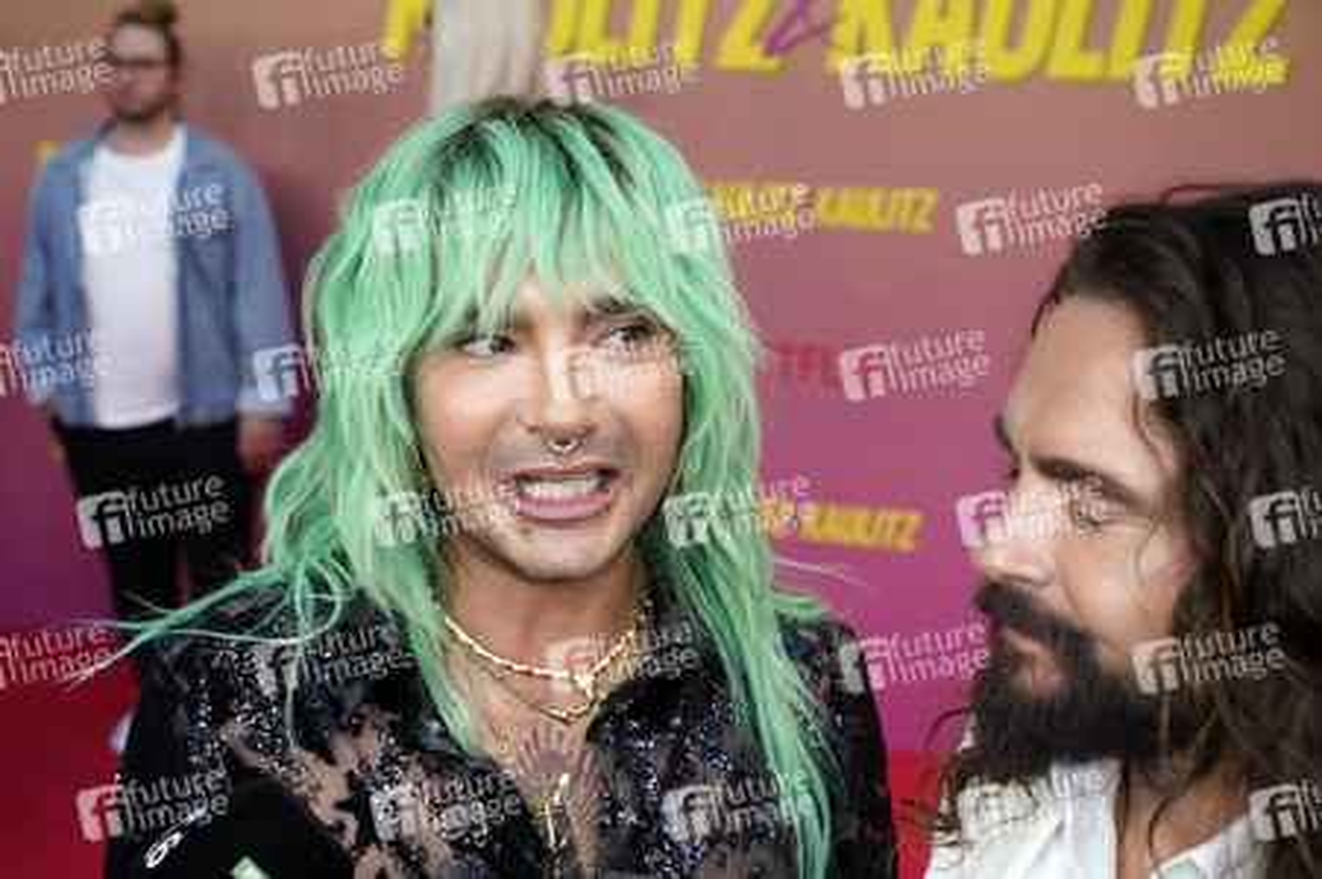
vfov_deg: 28.0
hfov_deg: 41.1
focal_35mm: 48
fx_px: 1761
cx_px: 661
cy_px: 440
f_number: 5.6
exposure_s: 1/160
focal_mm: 48
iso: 320
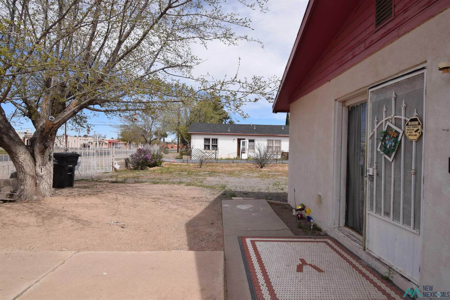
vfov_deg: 59.5
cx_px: 225
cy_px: 150
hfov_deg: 81.2
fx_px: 262
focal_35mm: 21
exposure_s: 1/200
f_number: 11
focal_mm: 14
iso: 100
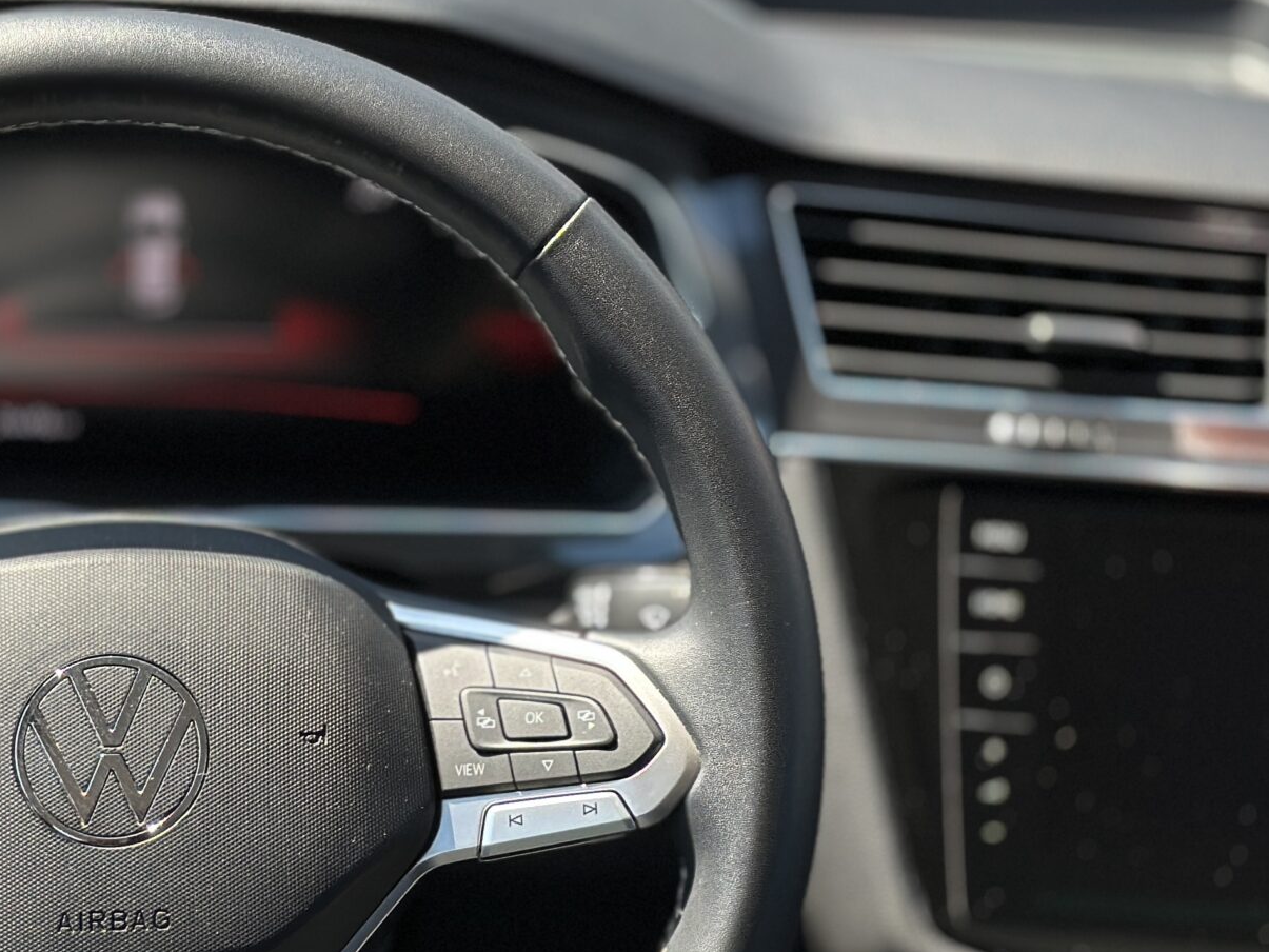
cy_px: 578
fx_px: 3740
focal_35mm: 102
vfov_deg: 14.5
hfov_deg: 19.3
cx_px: 601
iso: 80
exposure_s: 1/962
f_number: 1.78
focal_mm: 6.86
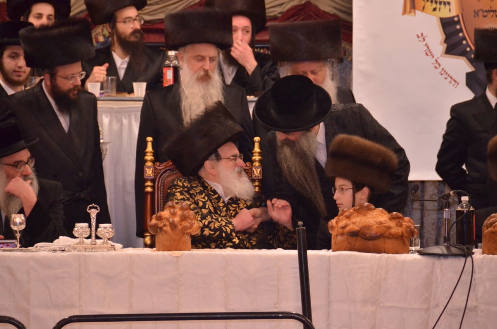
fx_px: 4133
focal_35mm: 300
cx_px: 248
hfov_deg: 6.9
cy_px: 164
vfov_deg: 4.6
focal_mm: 200
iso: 1600
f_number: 5.6
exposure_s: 1/160
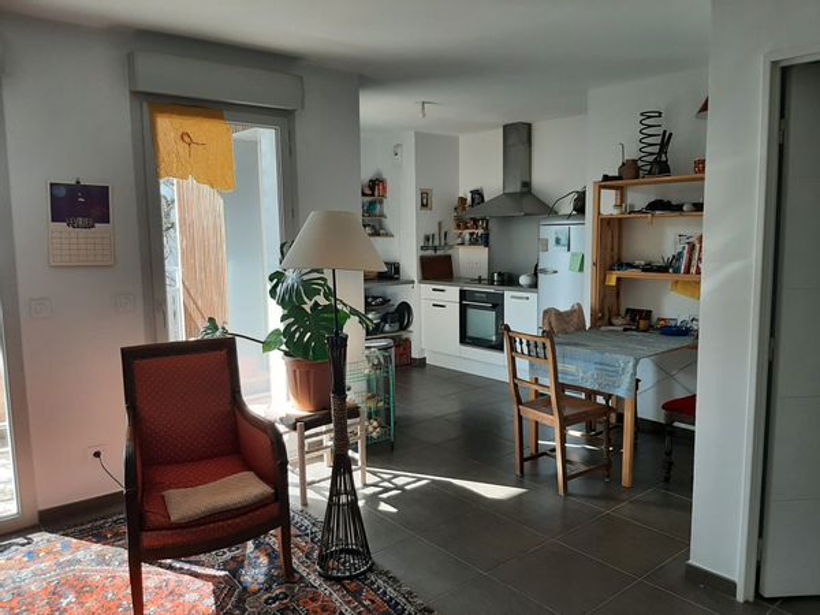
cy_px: 308
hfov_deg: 67.3
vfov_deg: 53.1
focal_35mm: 26
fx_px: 616
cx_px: 410
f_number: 1.7
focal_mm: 3.93
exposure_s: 1/130
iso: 40
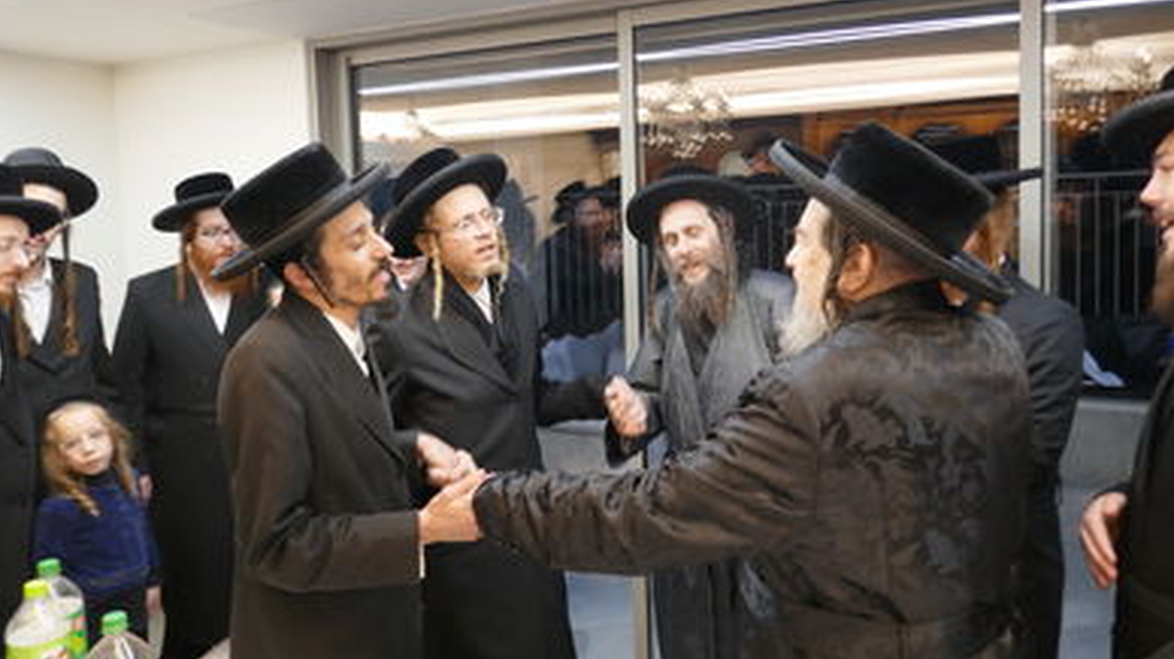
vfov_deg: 42.7
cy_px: 266
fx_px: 840
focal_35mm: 27
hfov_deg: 69.9
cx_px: 575
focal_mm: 9.1
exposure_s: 1/60
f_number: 3.2
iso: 500
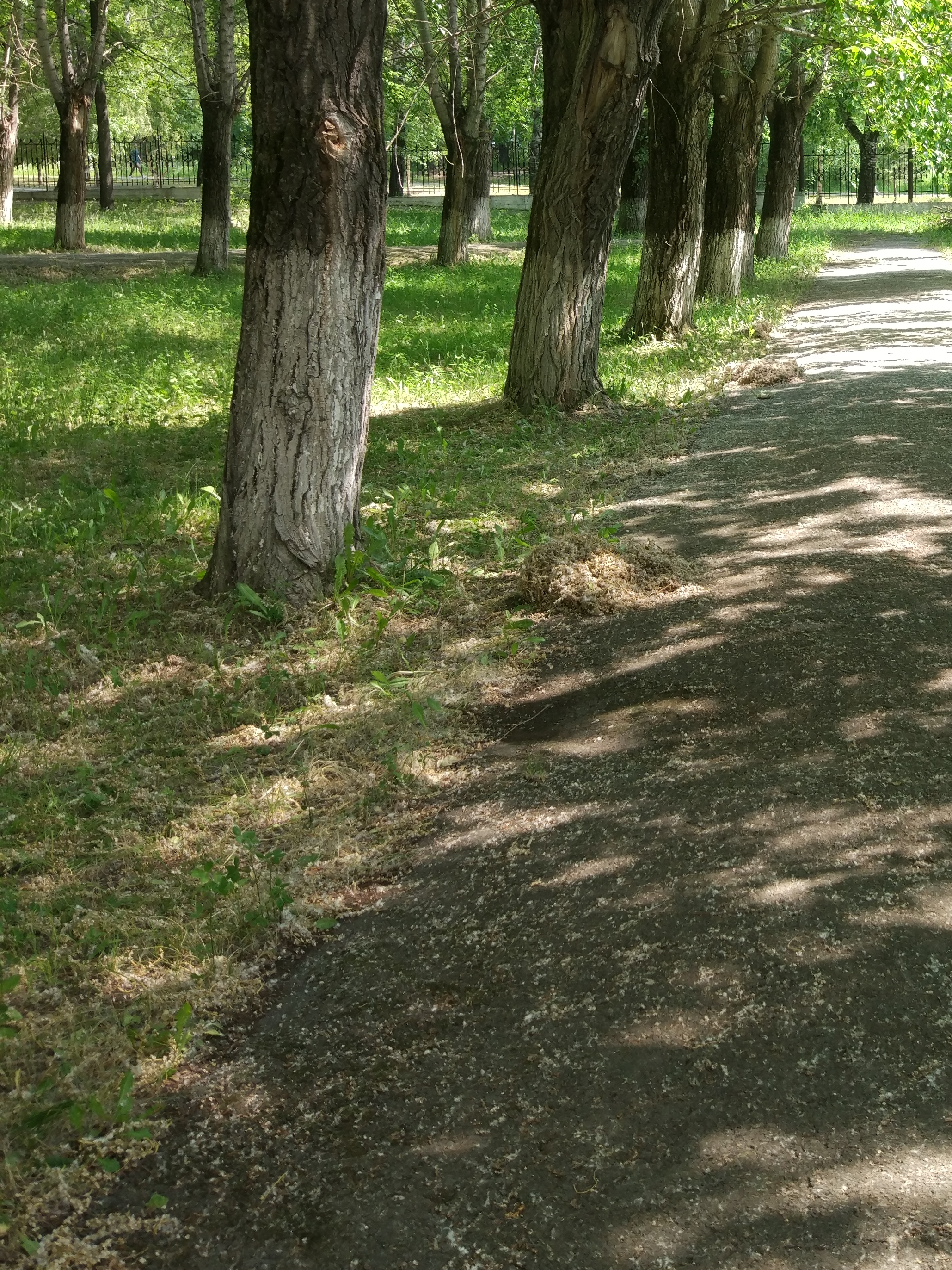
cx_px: 798
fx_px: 1723
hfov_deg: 30.0
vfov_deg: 39.6
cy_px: 364
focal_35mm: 47
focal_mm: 4.26
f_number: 2
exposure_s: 1/175
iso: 100
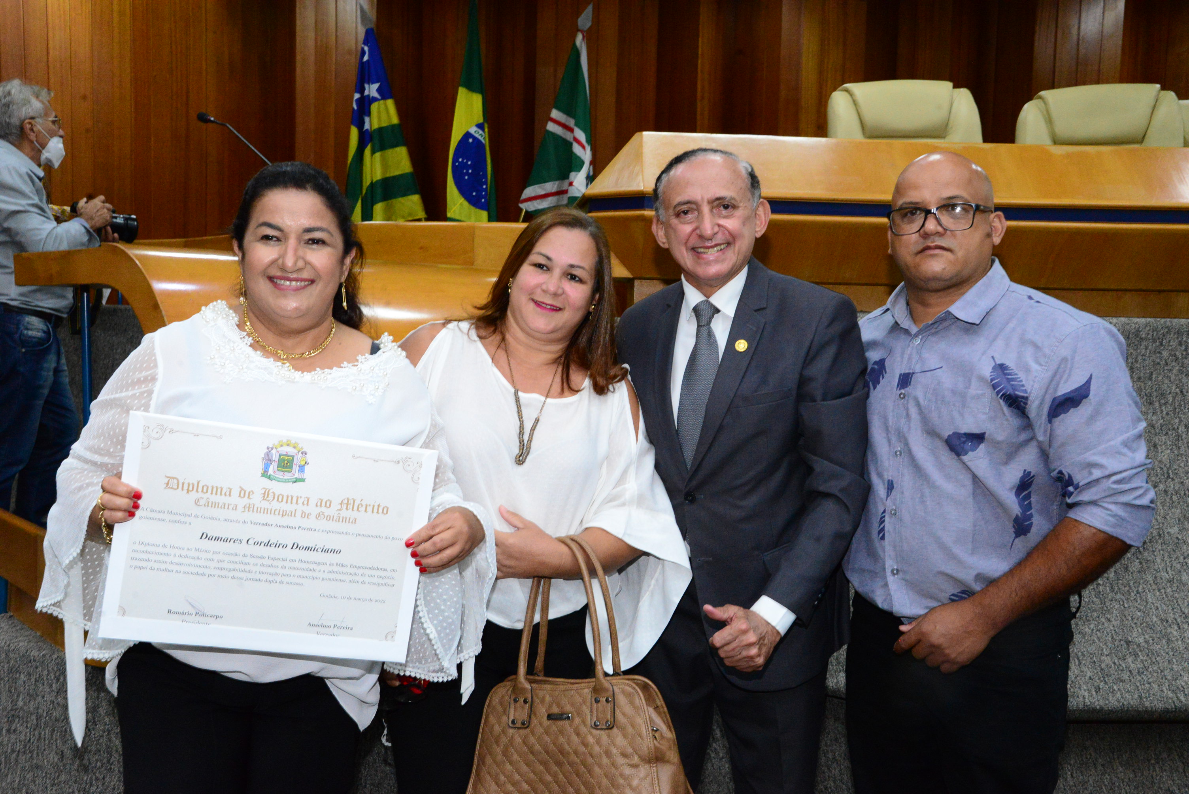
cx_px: 594
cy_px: 397
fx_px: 1123
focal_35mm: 34
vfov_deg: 38.9
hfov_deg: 55.8
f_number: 10
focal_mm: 34
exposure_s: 1/50
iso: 6400
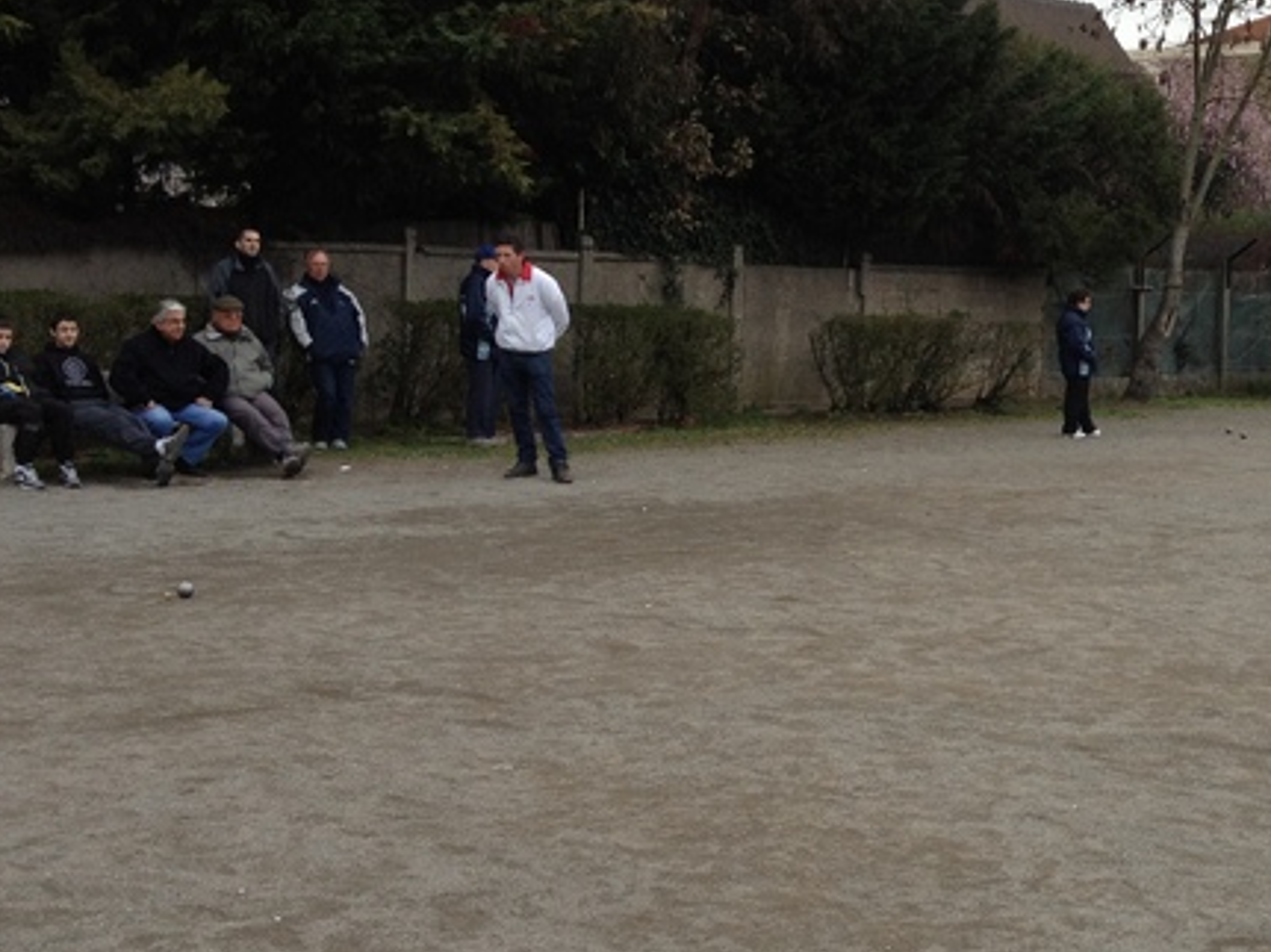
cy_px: 486
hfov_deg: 28.7
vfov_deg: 22.6
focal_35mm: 65
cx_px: 1138
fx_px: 2386
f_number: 2.4
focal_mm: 4.28
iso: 64
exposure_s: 1/120
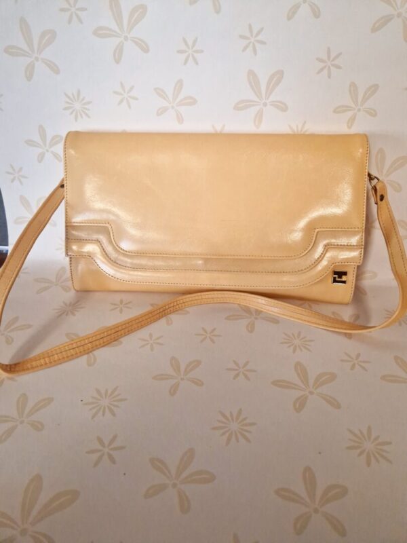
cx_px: 204
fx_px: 361
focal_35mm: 23
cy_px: 272
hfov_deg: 58.9
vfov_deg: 73.9
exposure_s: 1/100
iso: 250
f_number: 1.8
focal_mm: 5.4
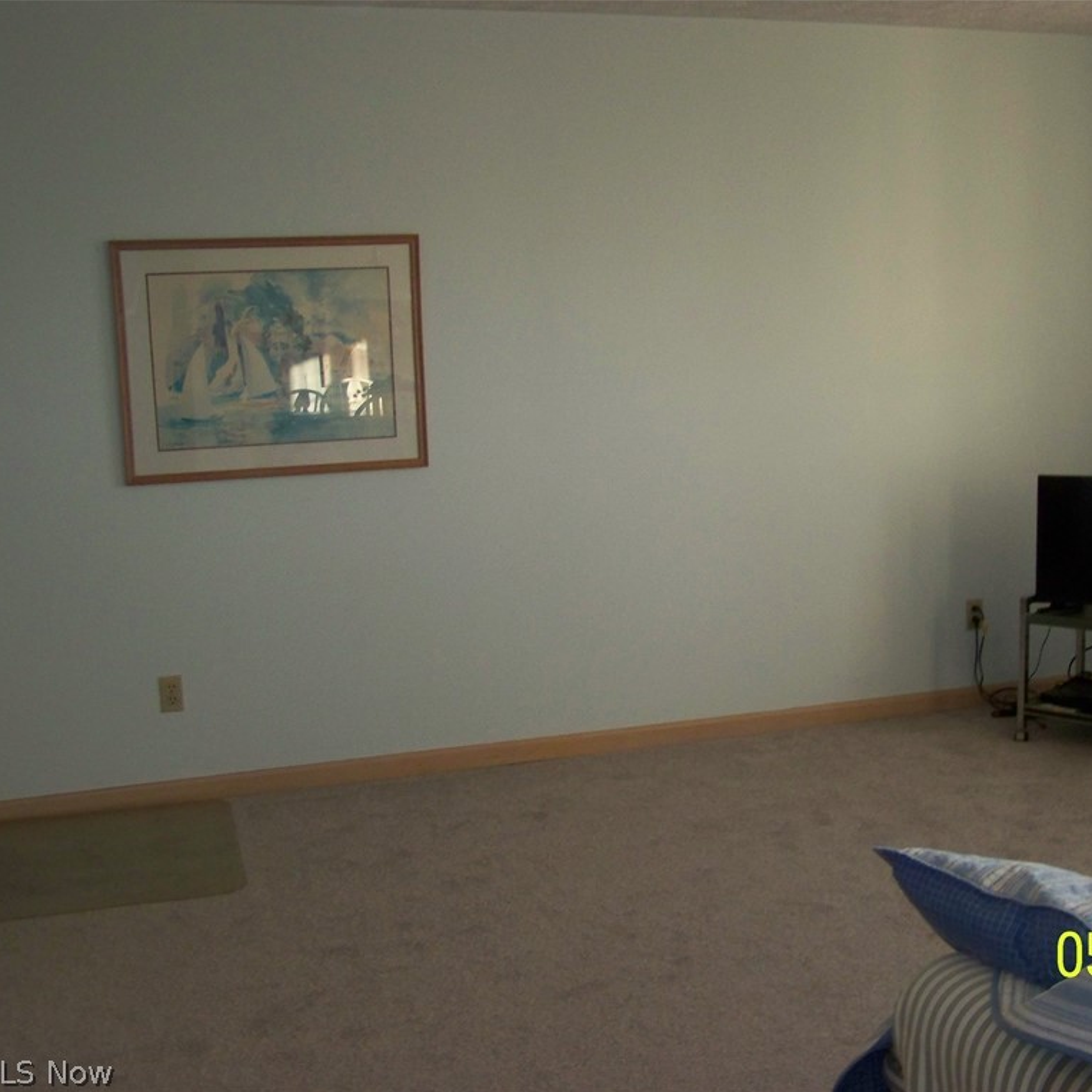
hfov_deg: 37.3
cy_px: 547
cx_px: 696
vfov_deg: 37.6
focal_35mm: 45
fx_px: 1606
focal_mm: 6.3
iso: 200
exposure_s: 1/50
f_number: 2.8
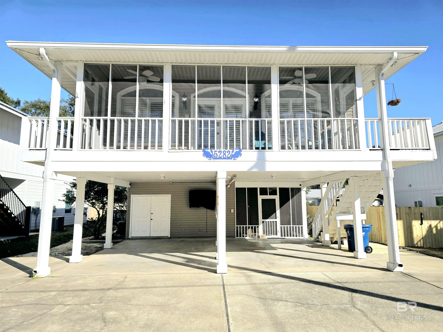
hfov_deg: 73.9
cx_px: 222
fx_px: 294
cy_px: 166
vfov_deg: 58.9
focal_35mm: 23
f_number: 1.7
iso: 12
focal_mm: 6.3
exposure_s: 1/1429
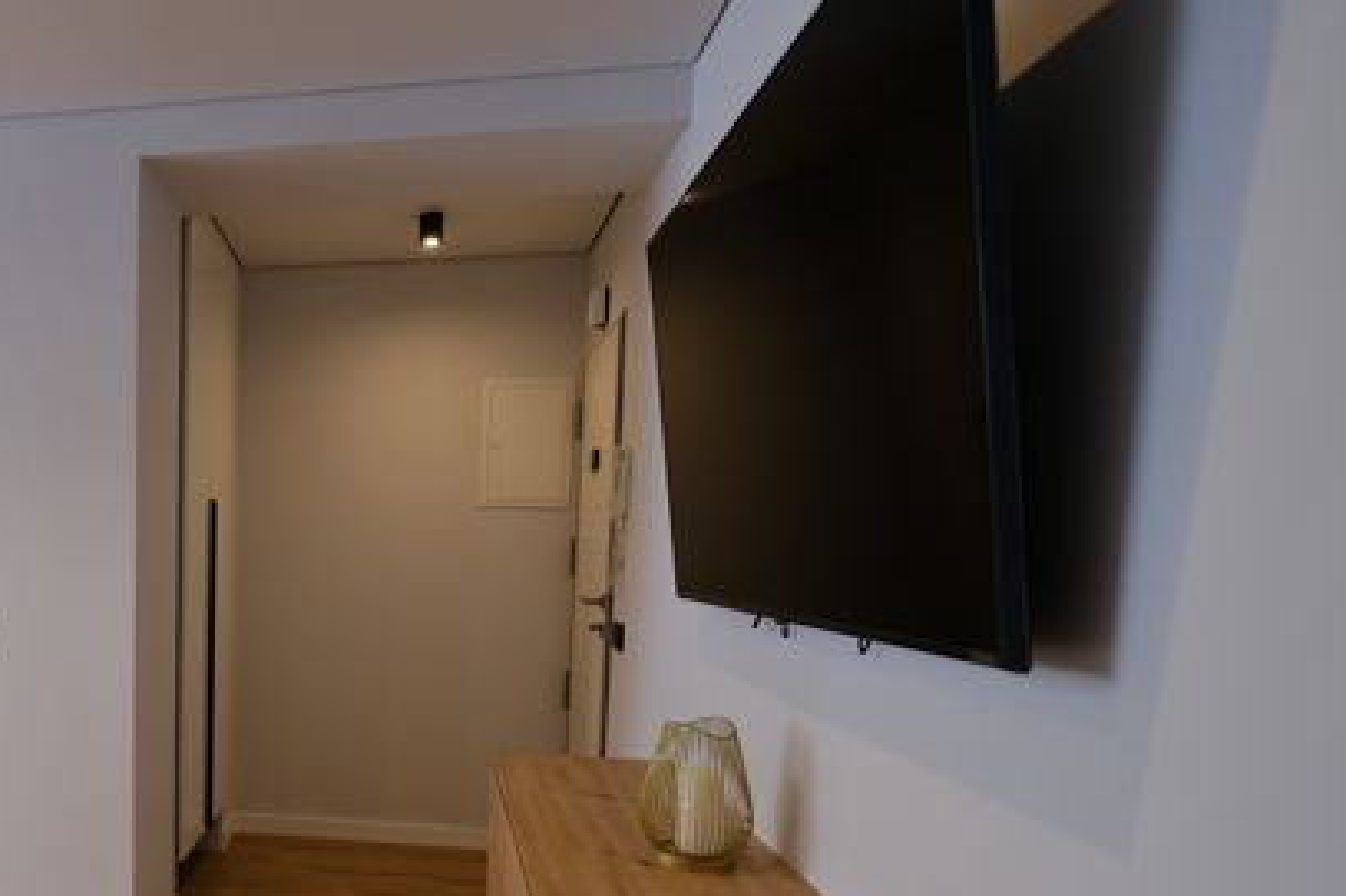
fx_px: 972
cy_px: 645
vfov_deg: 48.1
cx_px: 197
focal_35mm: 26
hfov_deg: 61.2
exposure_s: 1/34
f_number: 4
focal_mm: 10
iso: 160
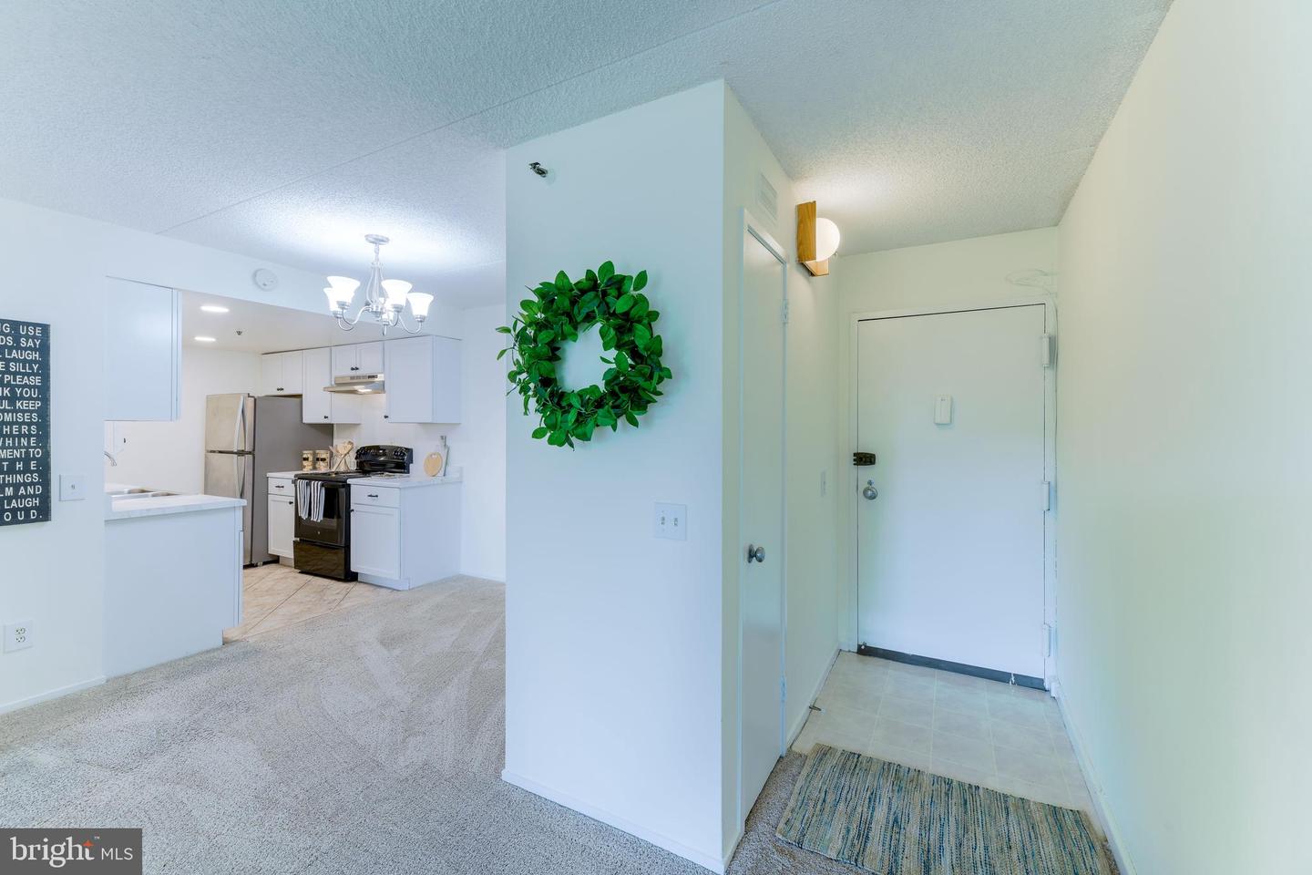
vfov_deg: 81.2
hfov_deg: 104.3
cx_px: 656
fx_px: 510
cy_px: 438
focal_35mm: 14
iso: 100
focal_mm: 14
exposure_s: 5
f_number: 11
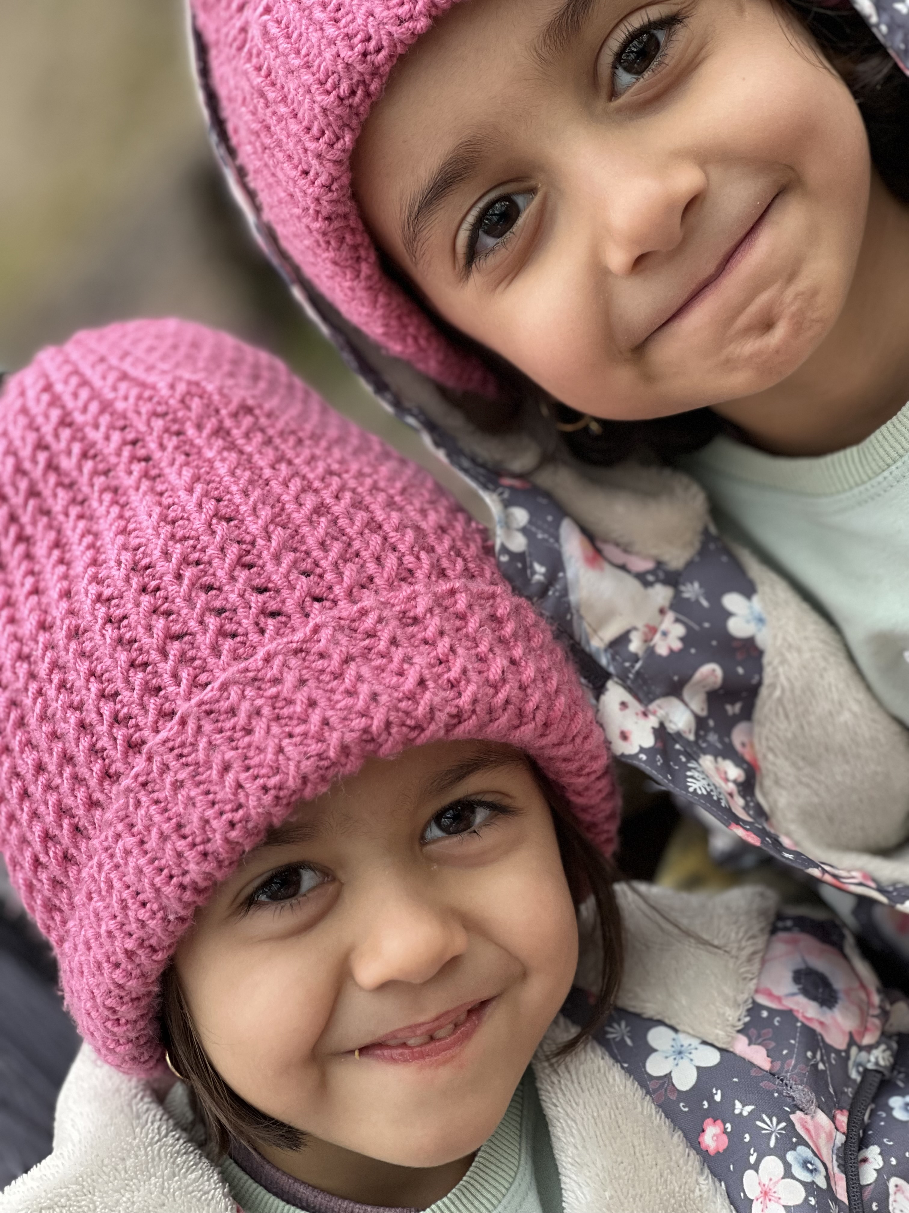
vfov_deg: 25.3
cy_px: 606
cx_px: 454
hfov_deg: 19.1
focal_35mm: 77
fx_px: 2696
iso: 160
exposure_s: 1/121
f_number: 2.8
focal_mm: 9
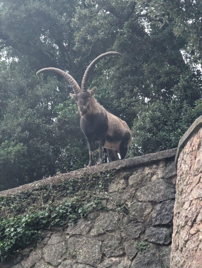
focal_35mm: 106
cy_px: 134
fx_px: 823
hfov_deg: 14.0
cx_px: 101
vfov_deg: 18.5
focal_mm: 19
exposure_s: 1/50.9
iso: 1120
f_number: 3.5
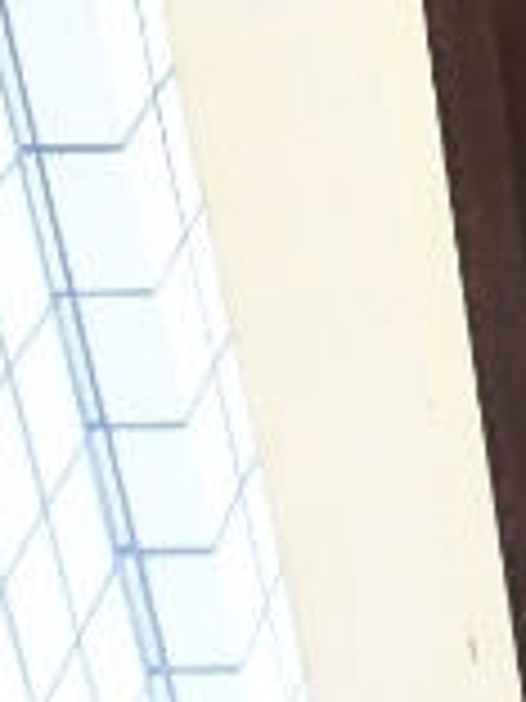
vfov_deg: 19.1
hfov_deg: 14.8
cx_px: 967
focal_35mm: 86
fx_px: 1742
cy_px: -432
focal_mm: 3.7
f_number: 3.5
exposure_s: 1/30
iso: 320
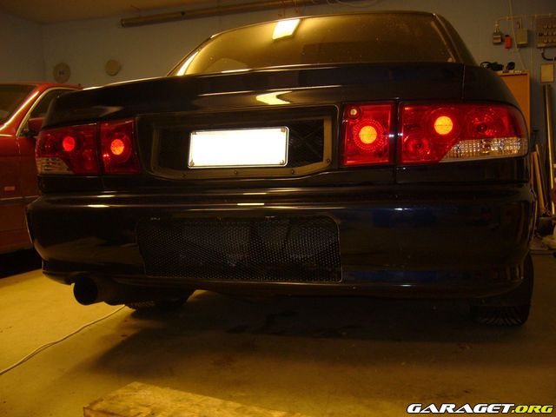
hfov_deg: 52.6
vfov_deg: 40.7
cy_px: 208
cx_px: 278
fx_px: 562
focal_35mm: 35
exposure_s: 1/8
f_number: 2.8
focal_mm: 5.8
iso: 80
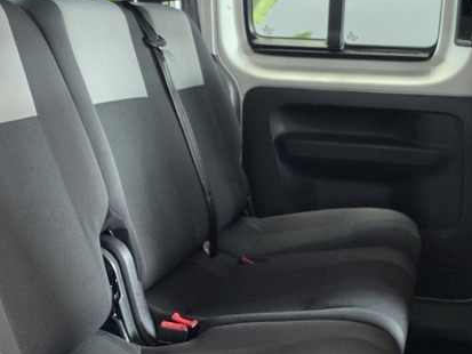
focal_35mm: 57
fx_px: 777
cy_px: 249
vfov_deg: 25.5
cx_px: 238
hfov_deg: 33.8
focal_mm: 6.25
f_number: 1.7
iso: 2500
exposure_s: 1/100
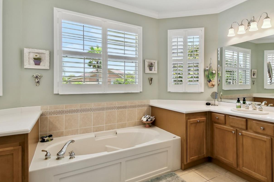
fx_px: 152
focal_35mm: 20
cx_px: 171
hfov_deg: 82.5
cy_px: 80
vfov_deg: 61.7
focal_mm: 10
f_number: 7.1
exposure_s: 1/40
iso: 100
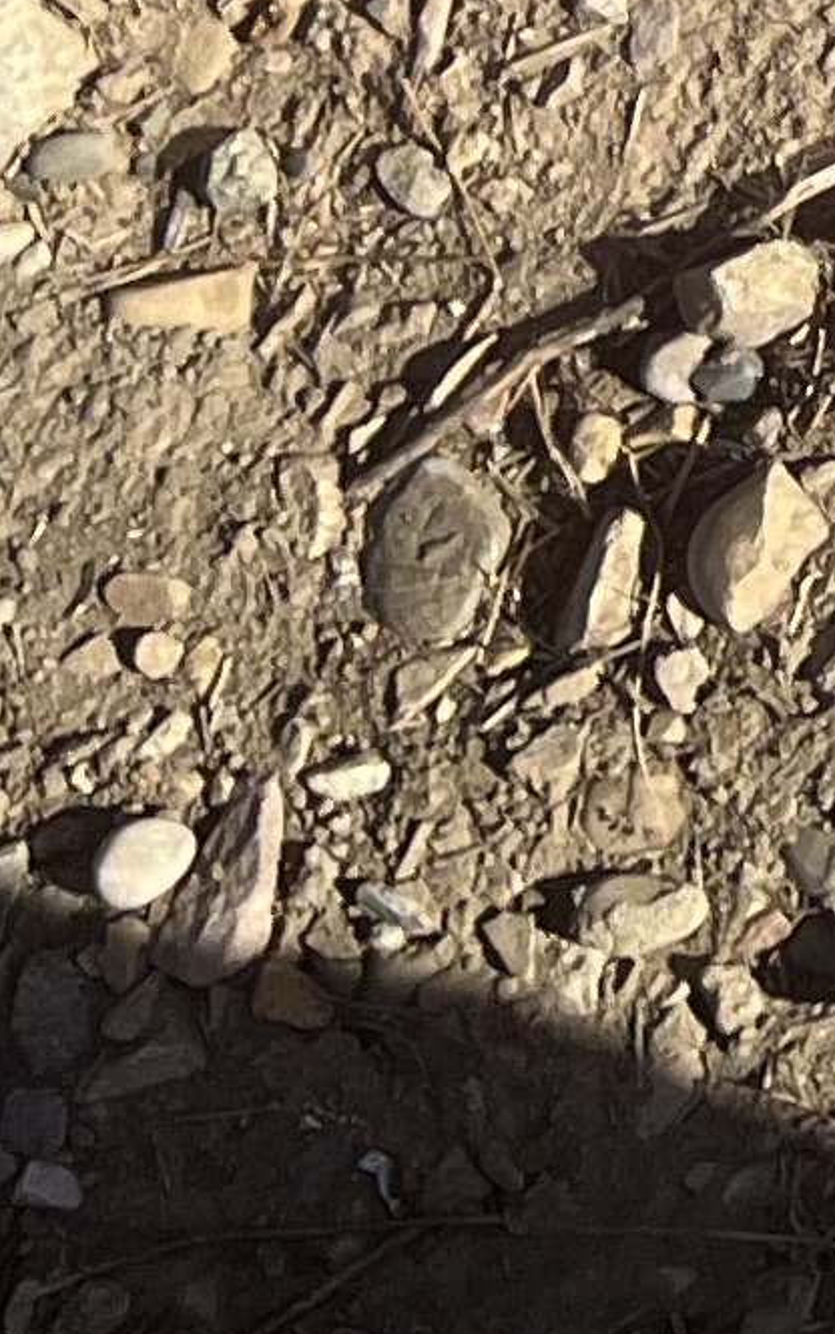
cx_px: 3242
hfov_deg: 6.5
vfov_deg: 11.5
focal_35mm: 167
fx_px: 6077
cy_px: -1192
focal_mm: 5.1
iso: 50
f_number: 1.6
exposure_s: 1/2571
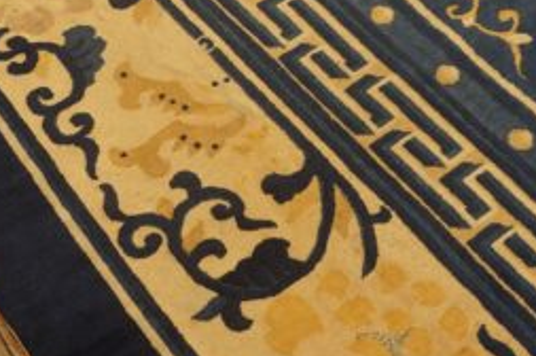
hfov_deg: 31.4
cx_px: 301
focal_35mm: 64
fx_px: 952
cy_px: 18
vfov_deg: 20.6
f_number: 4
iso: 800
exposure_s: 1/60
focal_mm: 18
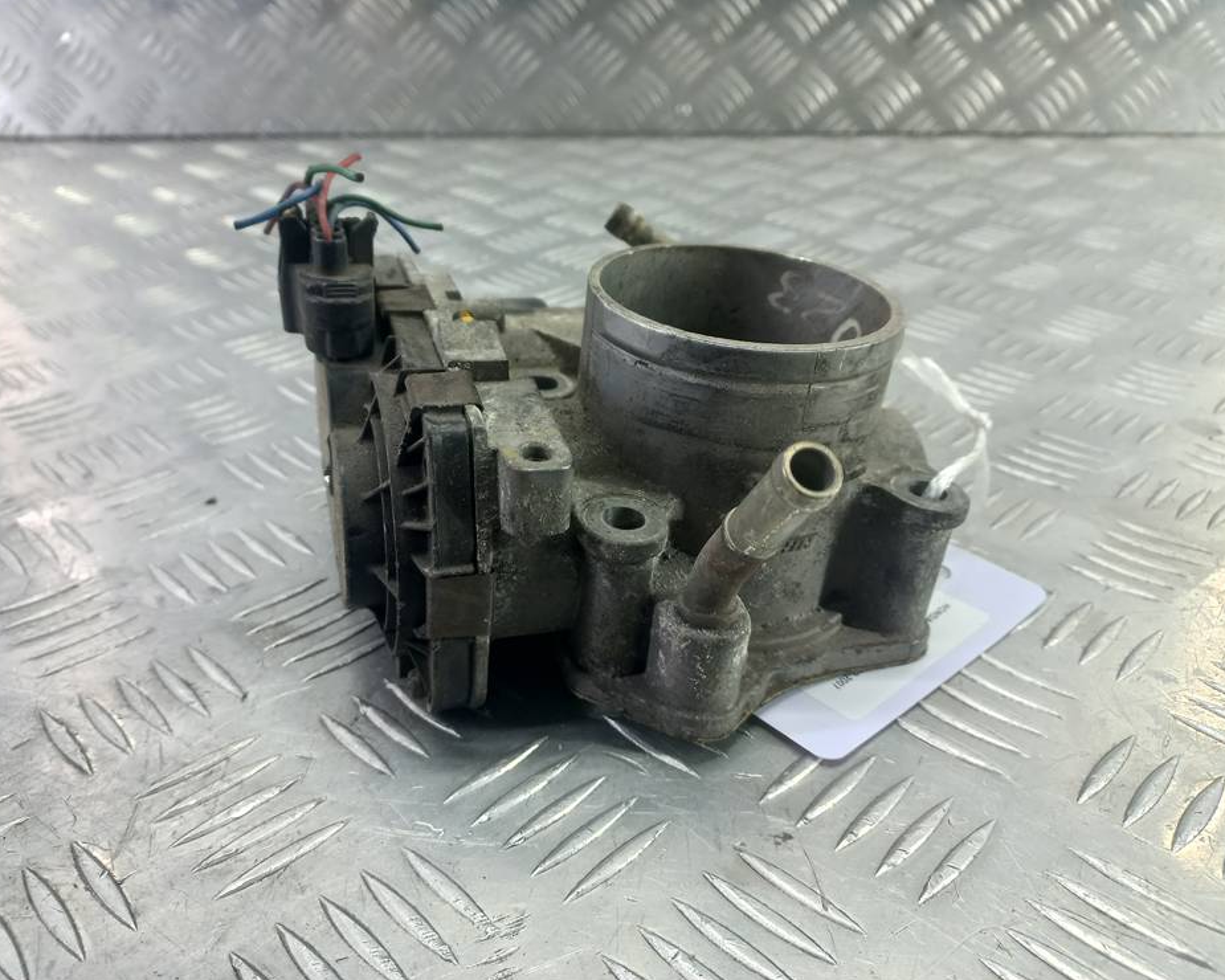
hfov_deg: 64.0
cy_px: 477
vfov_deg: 53.2
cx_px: 581
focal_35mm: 27
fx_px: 979
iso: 80
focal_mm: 4.6
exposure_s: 1/50
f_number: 1.8
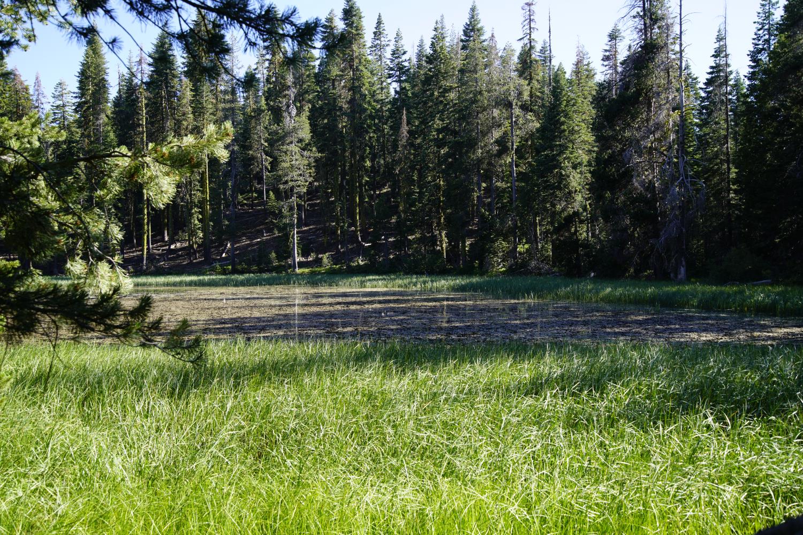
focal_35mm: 35
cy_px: 268
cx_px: 402
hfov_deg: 54.4
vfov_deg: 37.9
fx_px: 781
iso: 100
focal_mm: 35
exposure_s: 1/80
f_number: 7.1
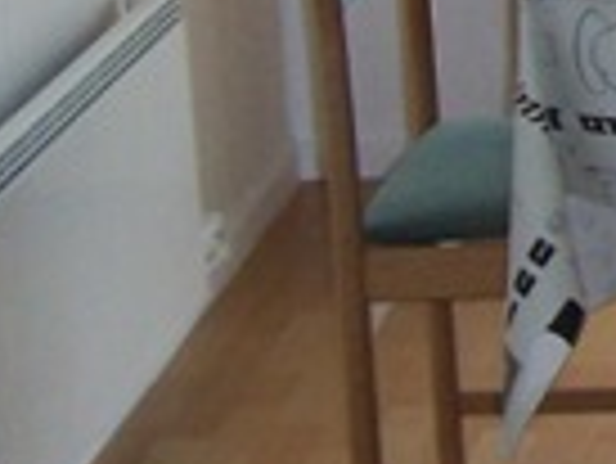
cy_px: -279
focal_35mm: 199
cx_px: 1129
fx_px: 3544
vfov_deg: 7.3
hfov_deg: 9.4
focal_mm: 5.6
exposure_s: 1/60
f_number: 2.7
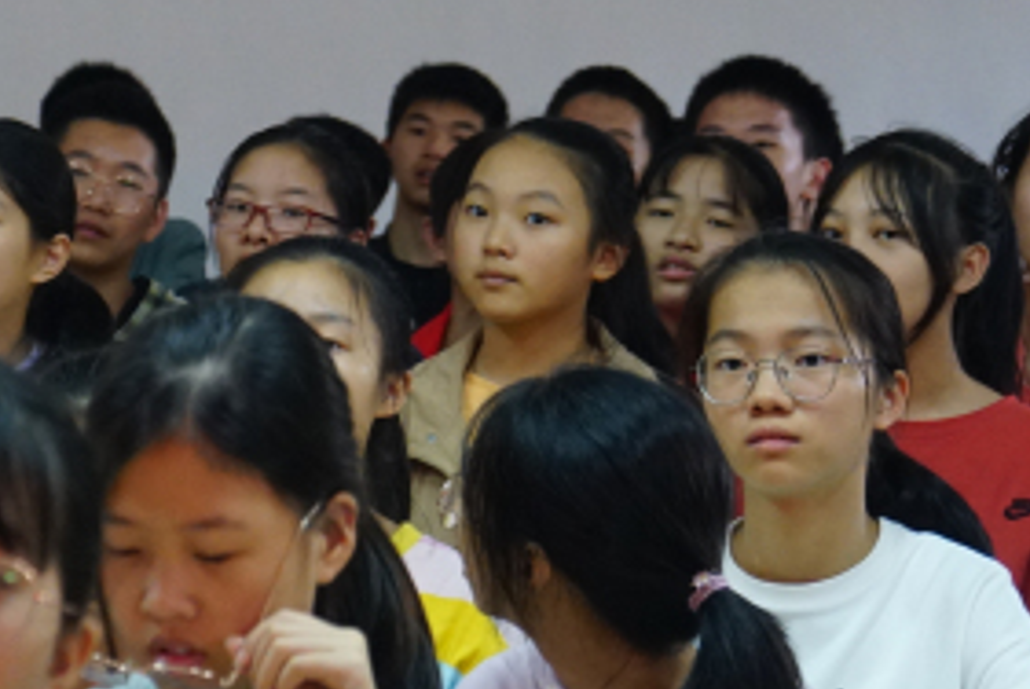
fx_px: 6358
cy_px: 231
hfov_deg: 9.1
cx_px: -326
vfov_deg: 6.2
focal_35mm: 222
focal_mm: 52
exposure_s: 1/80
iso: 2500
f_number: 4
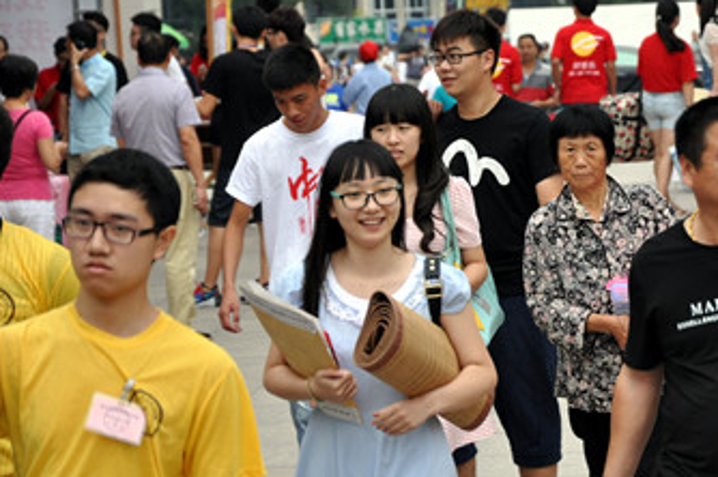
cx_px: 516
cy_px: 241
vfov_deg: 5.8
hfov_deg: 8.7
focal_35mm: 236
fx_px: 4697
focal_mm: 105
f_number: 5.6
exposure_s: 1/200
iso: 800
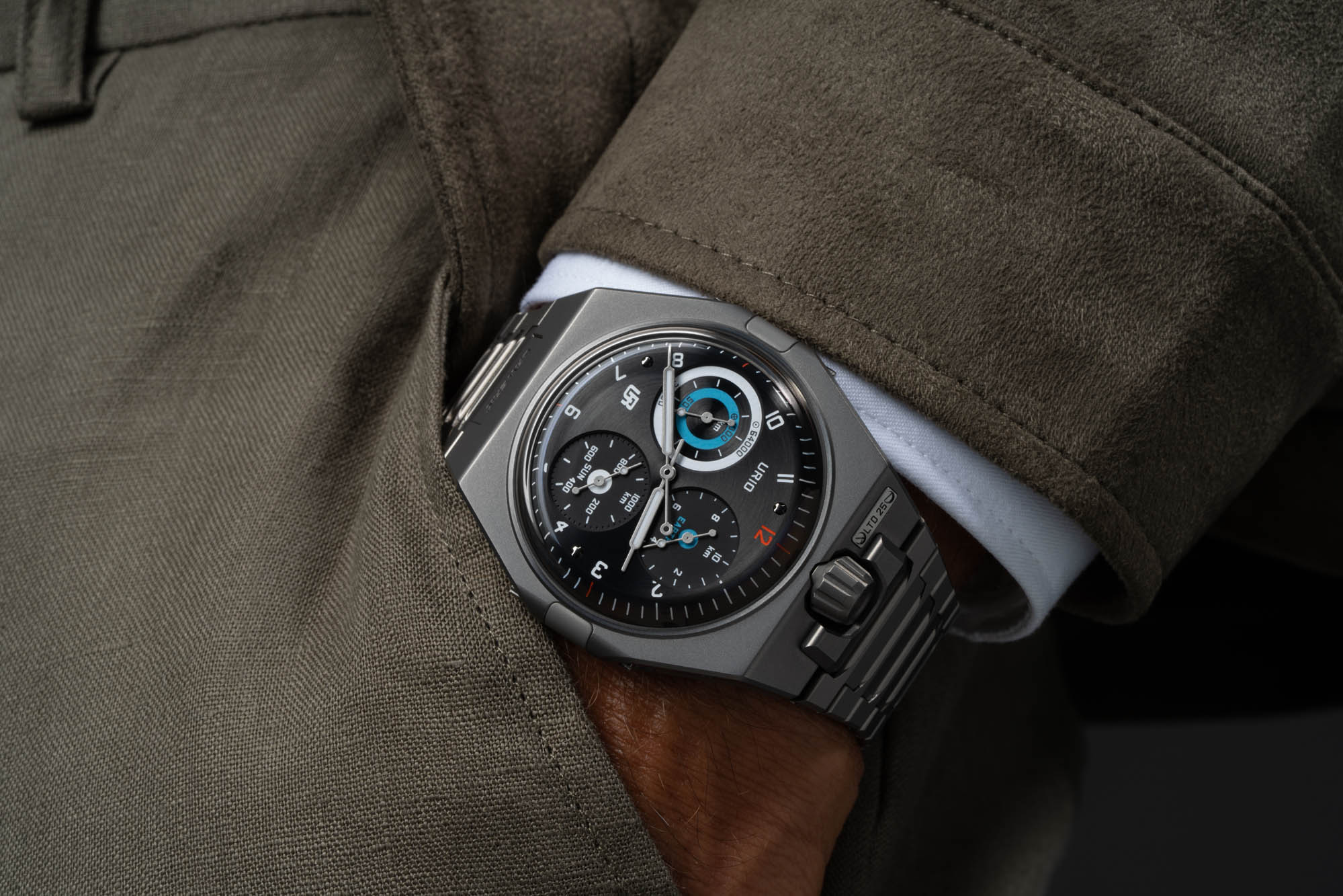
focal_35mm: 90
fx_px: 3357
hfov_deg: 22.6
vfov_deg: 15.2
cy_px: 448
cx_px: 672
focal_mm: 90
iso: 200
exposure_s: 1/200
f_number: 18
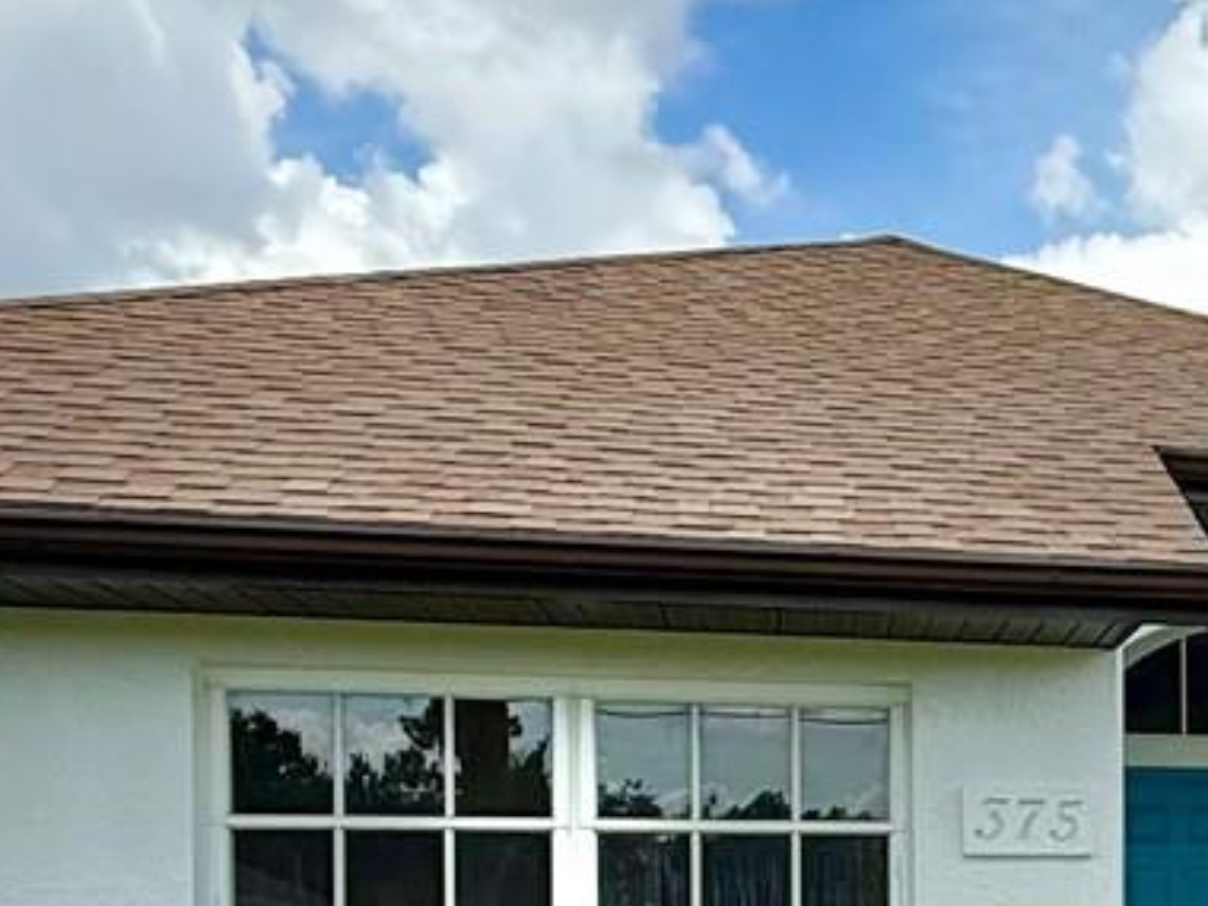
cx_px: 1446
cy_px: 931
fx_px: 2059
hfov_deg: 28.5
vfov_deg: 23.6
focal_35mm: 59
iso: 64
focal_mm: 2.22
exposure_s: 1/2165
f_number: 2.2
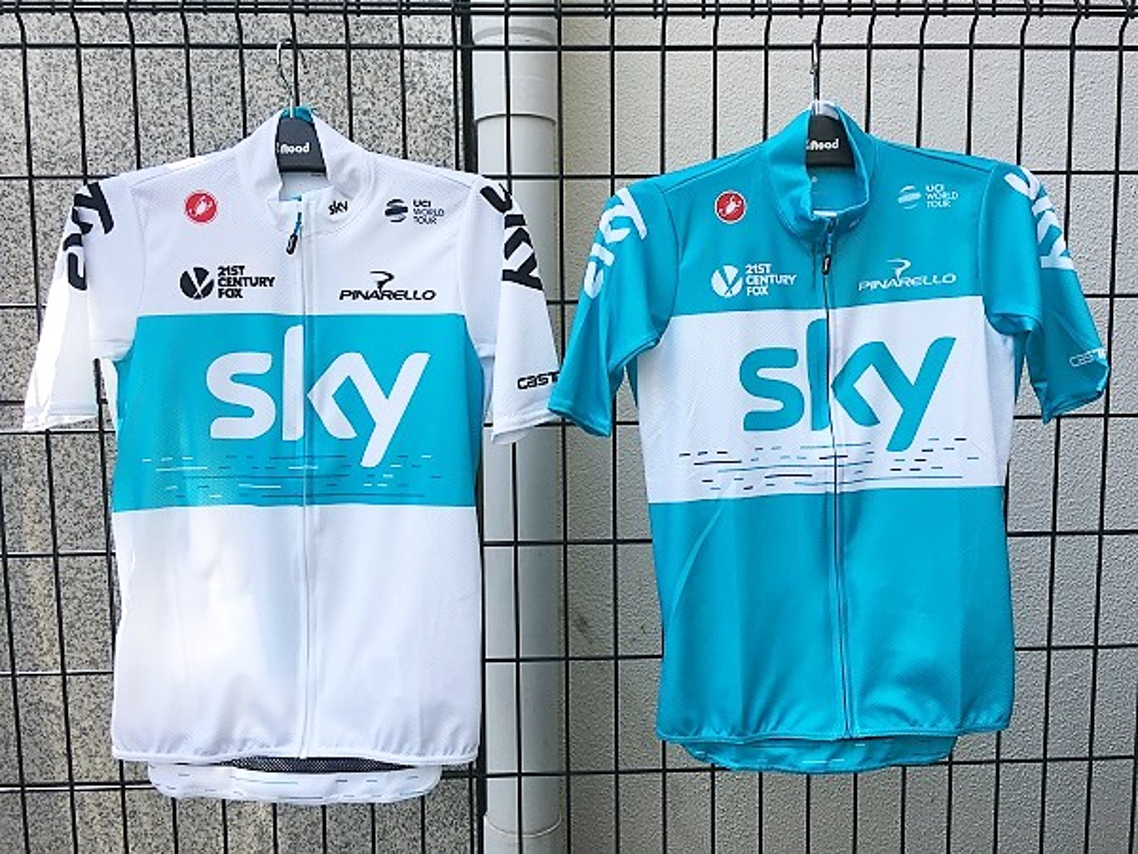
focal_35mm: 29
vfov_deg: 48.2
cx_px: 569
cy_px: 427
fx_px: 953
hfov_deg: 61.7
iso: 25
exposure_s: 1/413
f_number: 2.2
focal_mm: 4.15
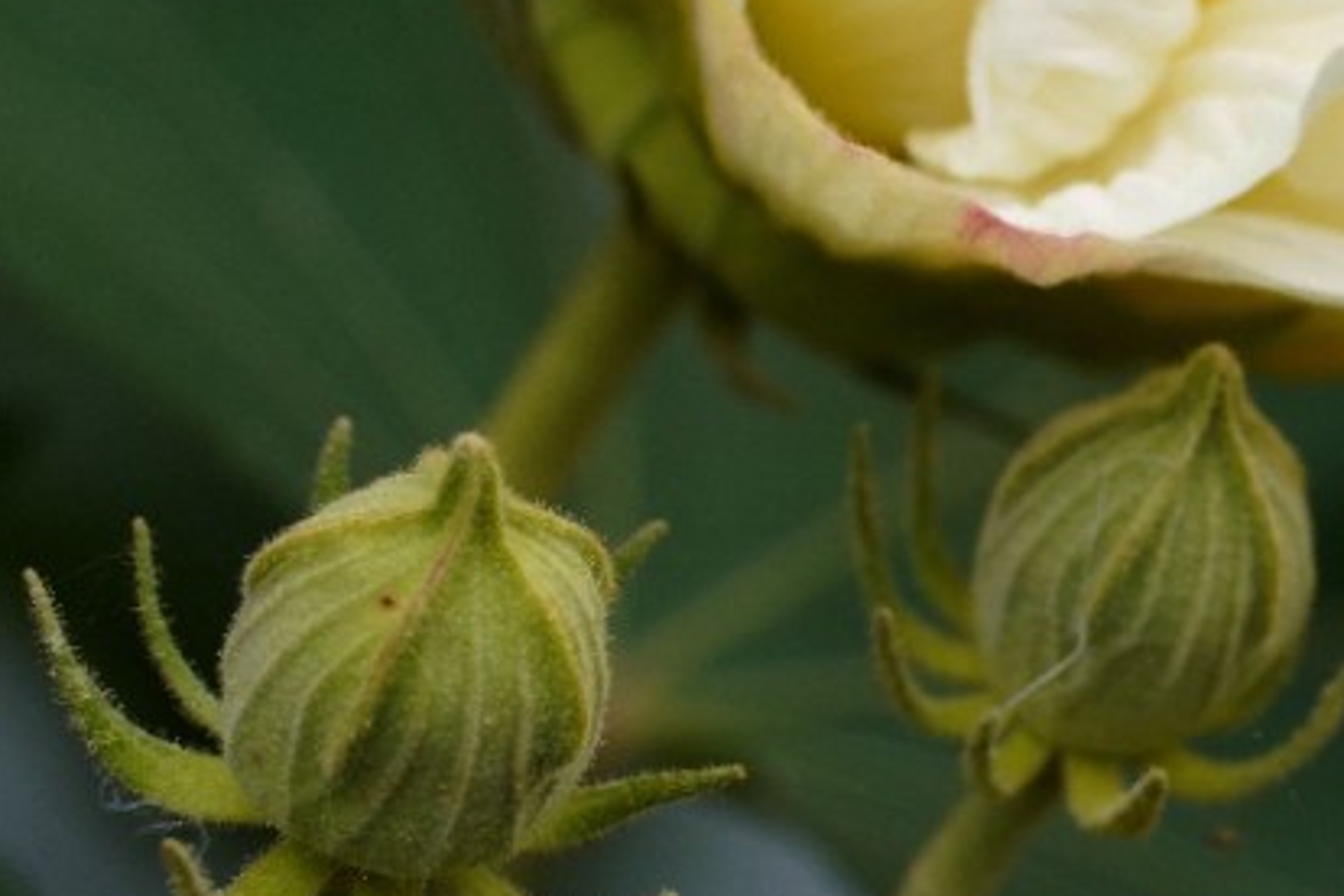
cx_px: 1500
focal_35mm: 677
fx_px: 25273
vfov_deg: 2.0
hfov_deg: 3.0
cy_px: 537
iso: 100
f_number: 5.6
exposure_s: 1/100
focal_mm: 200
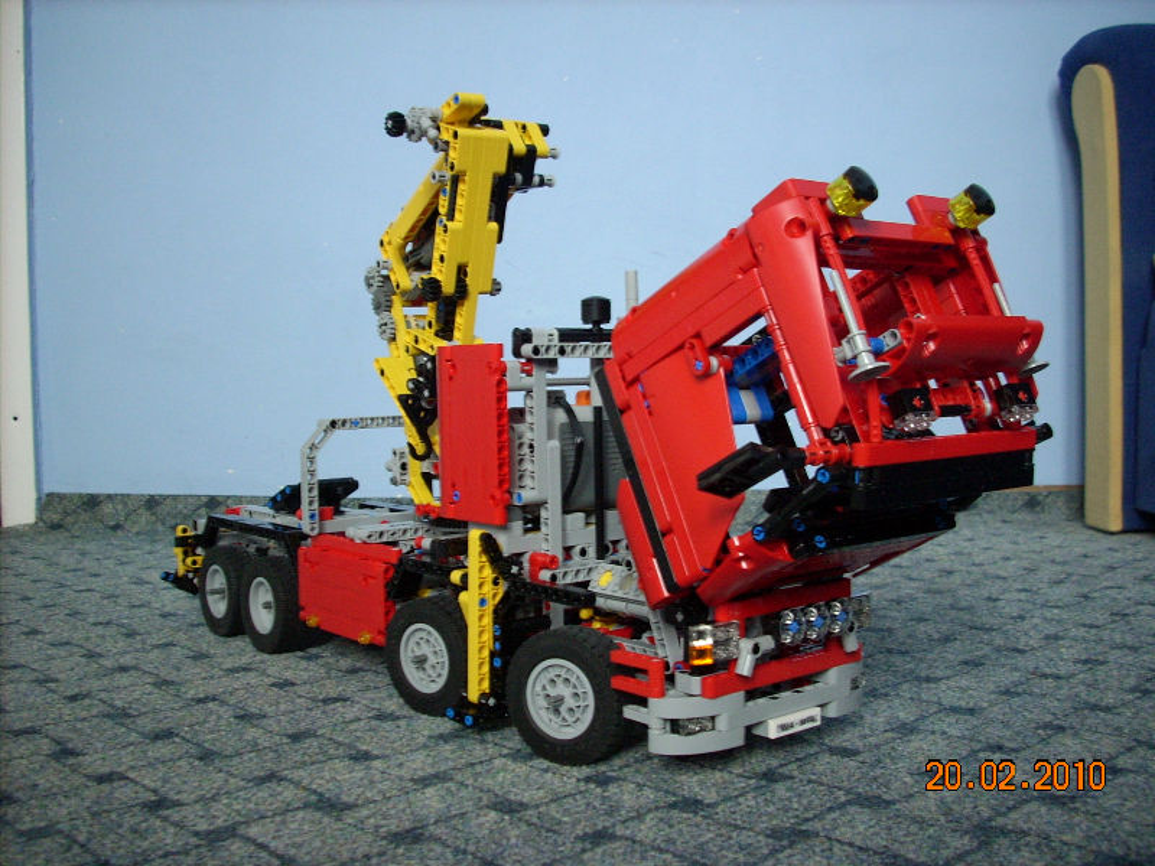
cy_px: 433
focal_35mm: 37
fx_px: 1235
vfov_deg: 38.7
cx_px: 578
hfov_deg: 50.1
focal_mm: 6.2
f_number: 2.8
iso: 200
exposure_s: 1/9.5
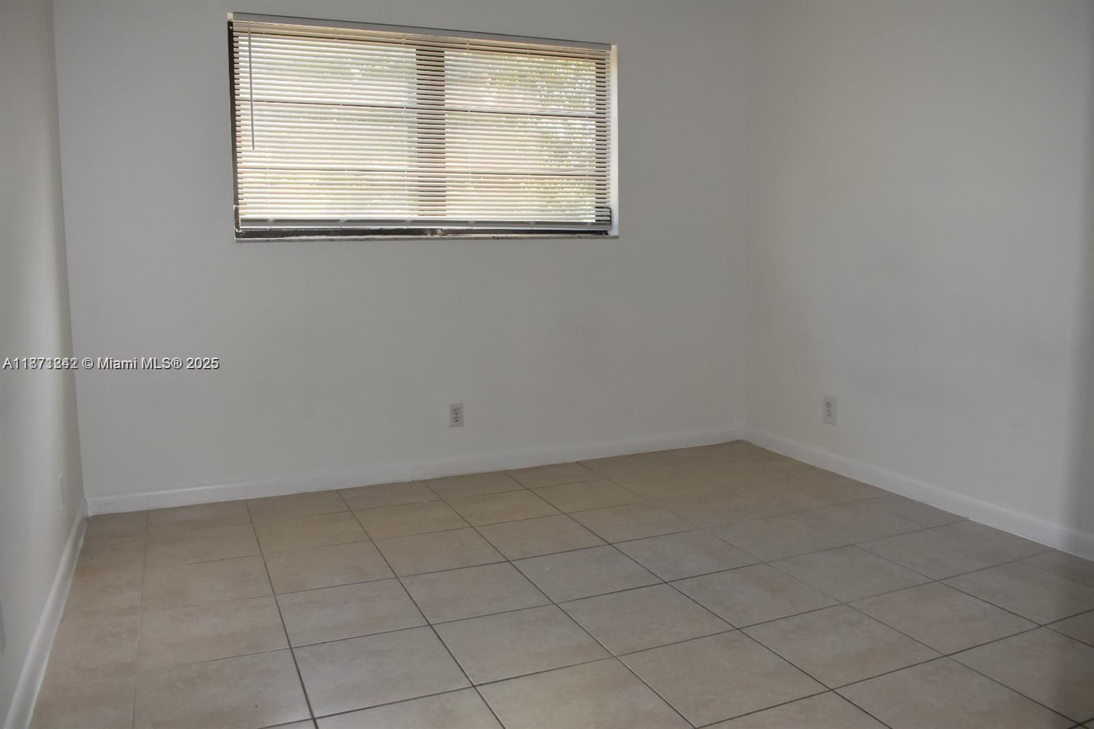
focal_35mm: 27
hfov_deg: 67.4
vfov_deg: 47.9
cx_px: 547
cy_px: 364
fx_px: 820
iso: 720
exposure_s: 1/125
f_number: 5.6
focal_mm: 18
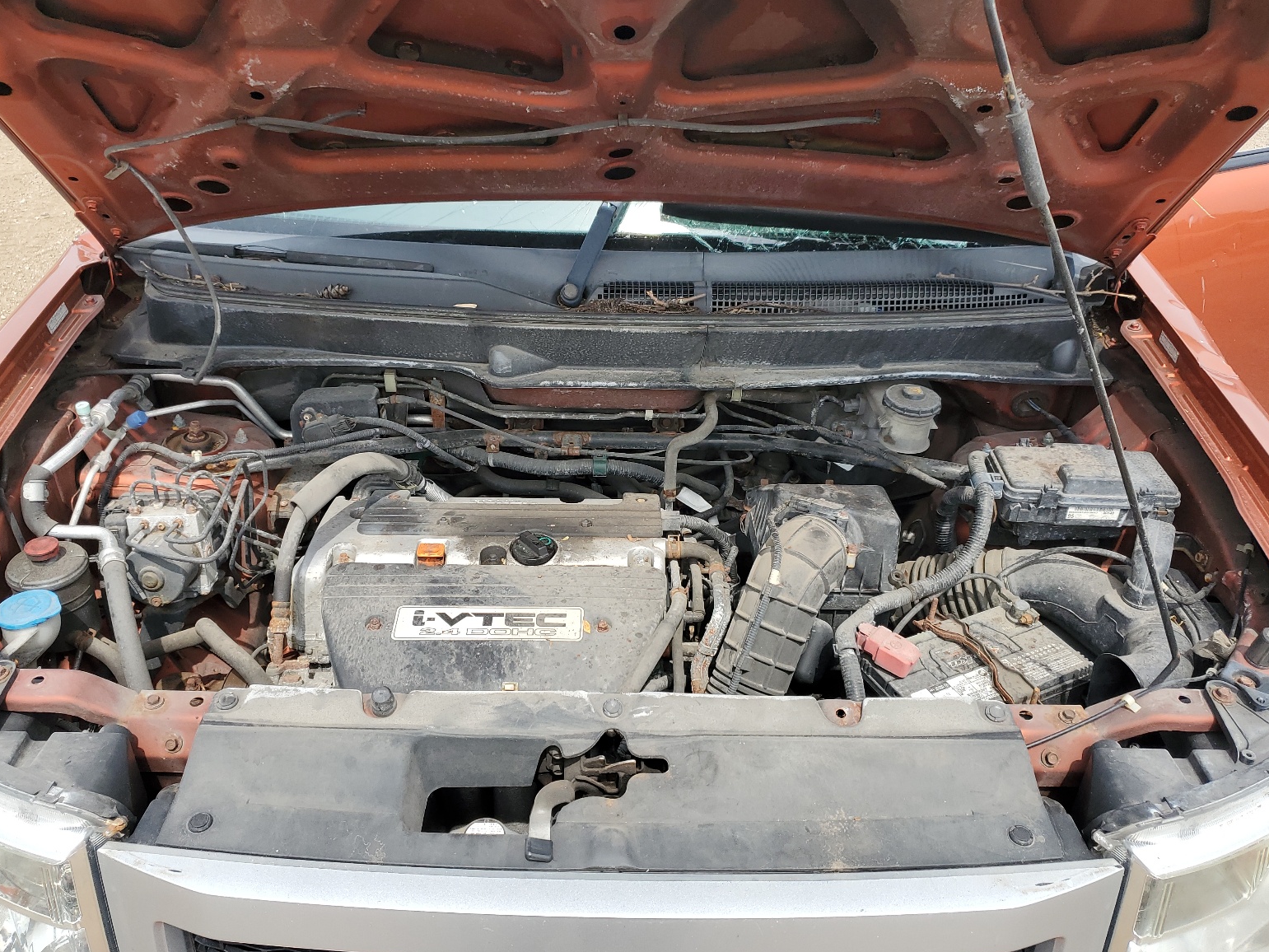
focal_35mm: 27
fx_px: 990
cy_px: 489
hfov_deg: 65.3
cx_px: 640
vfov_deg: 51.4
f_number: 1.5
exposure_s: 1/1429
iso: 50
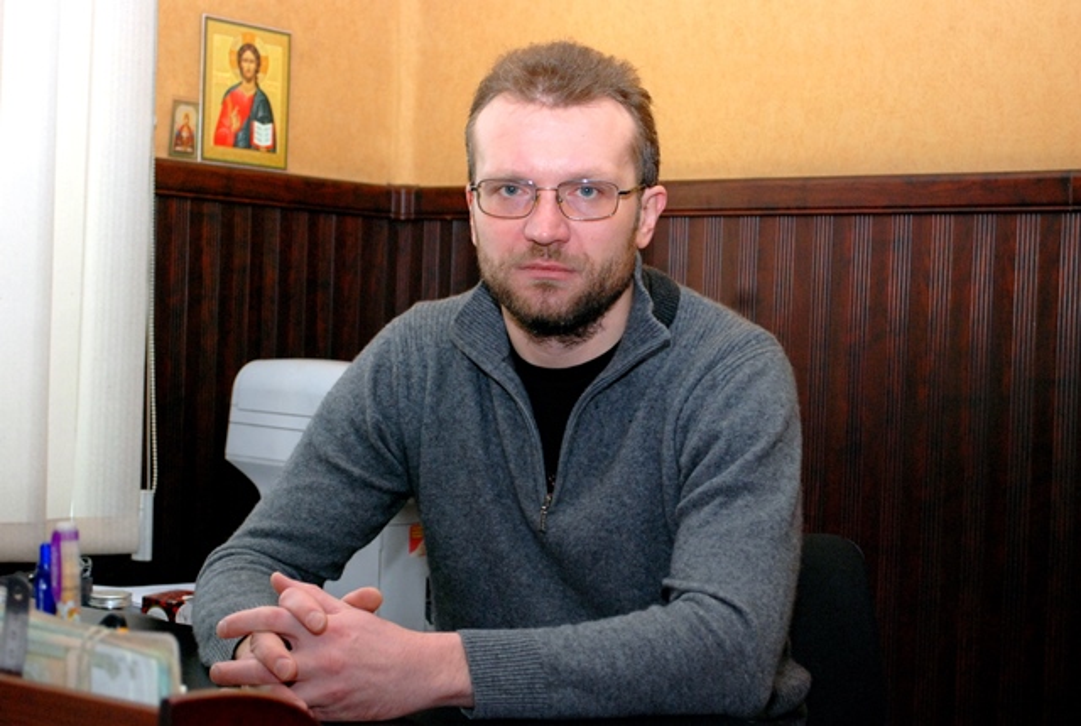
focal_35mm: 60
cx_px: 540
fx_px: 1806
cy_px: 363
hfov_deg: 33.3
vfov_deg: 22.7
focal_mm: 40
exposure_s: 1/160
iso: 500
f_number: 5.3
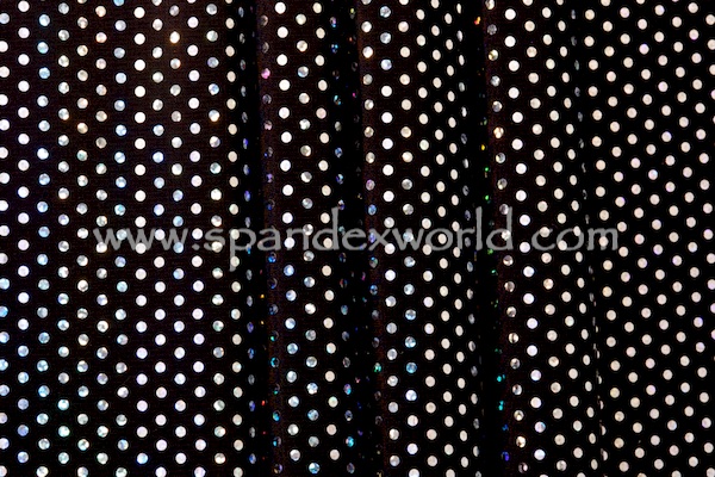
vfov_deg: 10.8
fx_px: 2532
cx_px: 358
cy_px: 238
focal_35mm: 128
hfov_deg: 16.1
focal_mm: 85
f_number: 11
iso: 400
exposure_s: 1/640
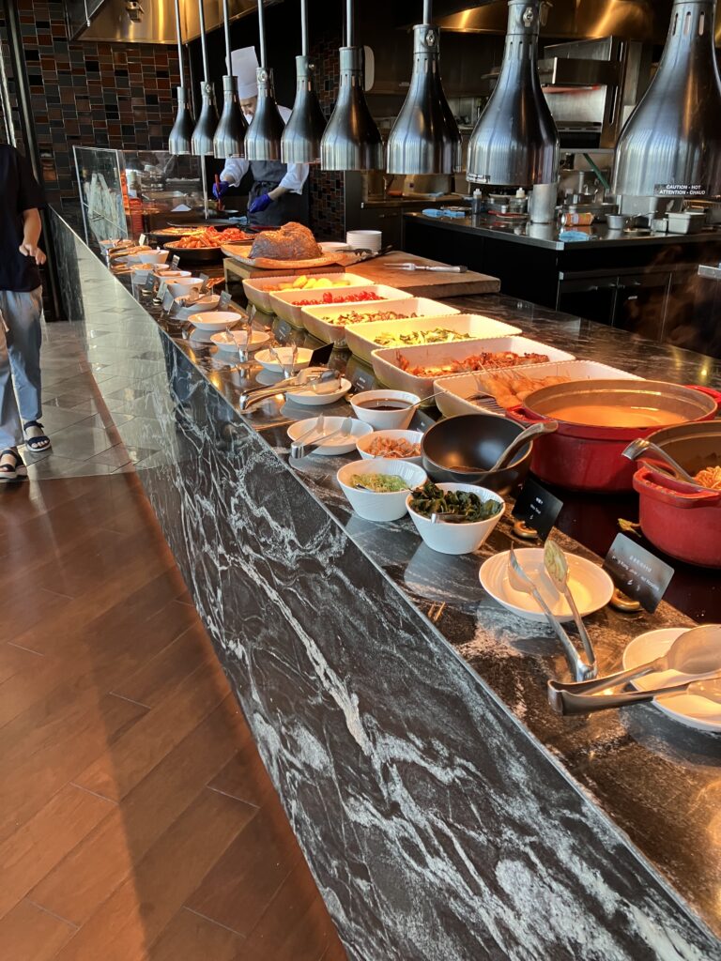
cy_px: 480
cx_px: 360
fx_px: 778
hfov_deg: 49.7
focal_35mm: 28
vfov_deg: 63.4
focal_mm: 3.99
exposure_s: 1/60
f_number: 1.8
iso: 80
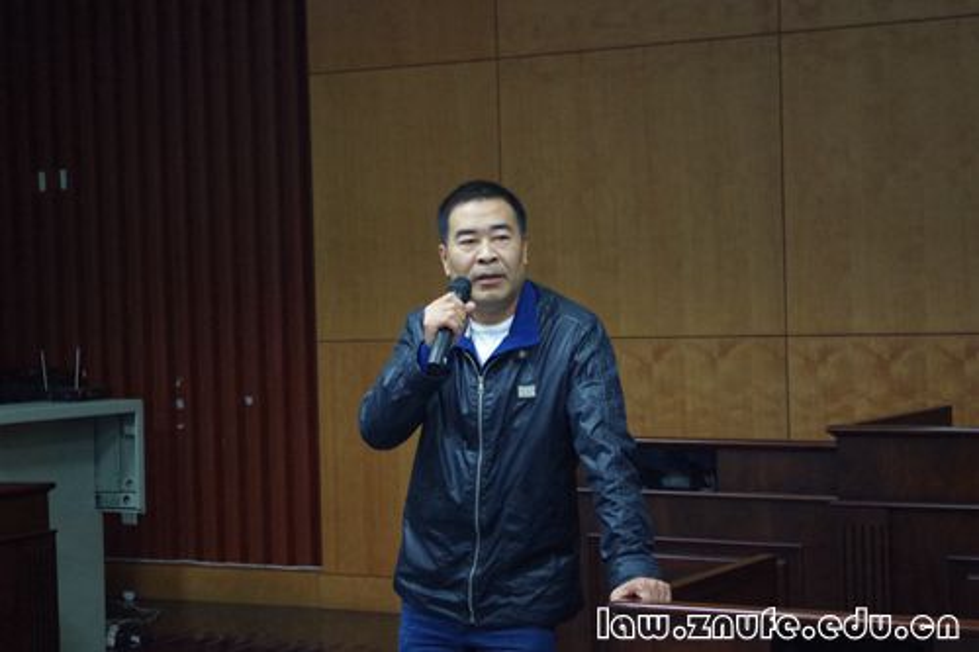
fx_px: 2229
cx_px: 490
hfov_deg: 24.8
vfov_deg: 16.6
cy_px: 326
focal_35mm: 82
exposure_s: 1/40
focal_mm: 55
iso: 3200
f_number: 5.6
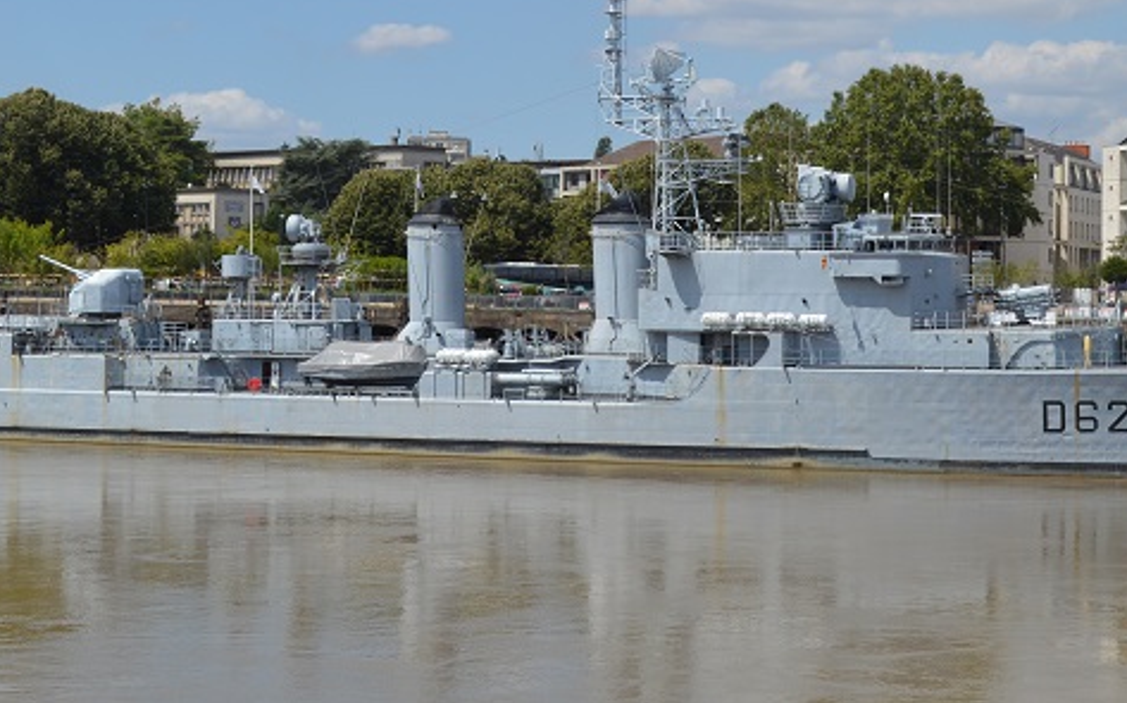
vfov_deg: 15.4
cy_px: 145
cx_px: 636
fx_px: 2578
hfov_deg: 24.6
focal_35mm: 84
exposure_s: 1/320
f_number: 9
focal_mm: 26
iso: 100
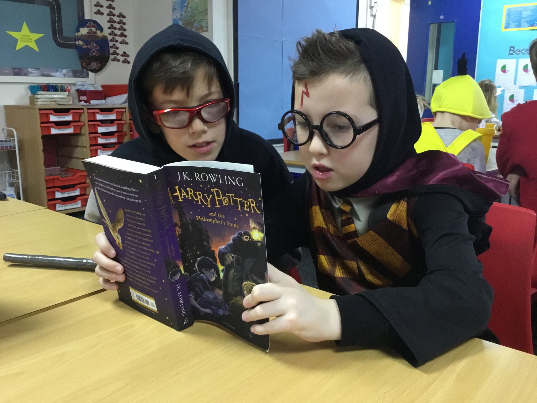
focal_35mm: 31
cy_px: 202
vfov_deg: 45.4
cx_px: 268
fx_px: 481
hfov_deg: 58.4
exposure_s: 1/25
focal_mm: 3.3
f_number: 2.4
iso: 200
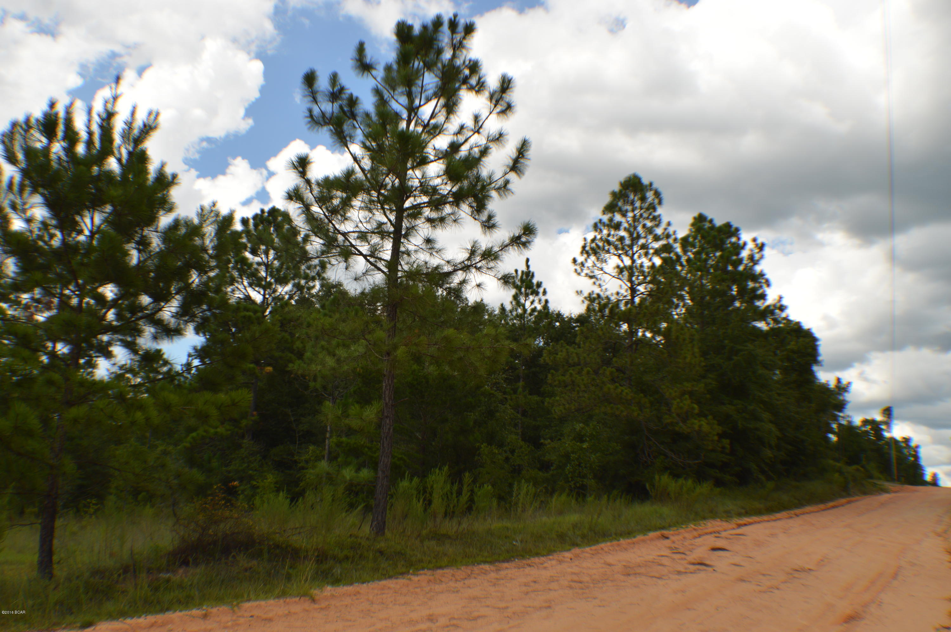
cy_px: 316
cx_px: 476
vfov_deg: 29.8
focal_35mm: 45
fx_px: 1188
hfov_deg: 43.6
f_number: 7.1
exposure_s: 1/200
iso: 100
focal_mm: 30
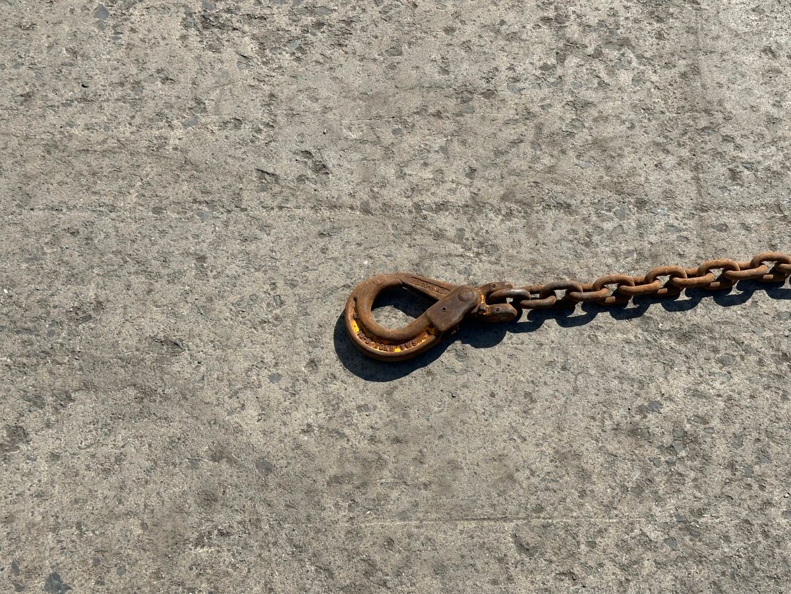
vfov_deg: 30.3
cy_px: 297
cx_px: 396
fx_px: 1097
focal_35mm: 48
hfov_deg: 39.7
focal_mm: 6.86
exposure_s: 1/4566
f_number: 1.78
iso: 64
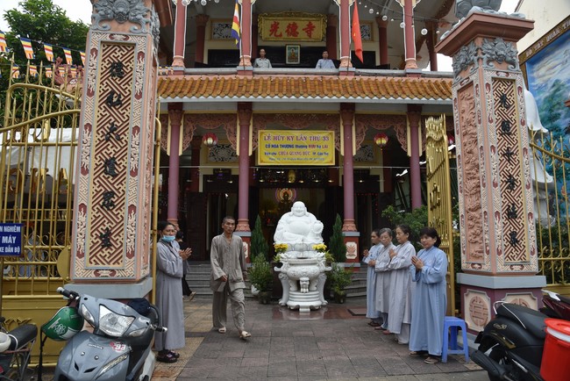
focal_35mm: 24
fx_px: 380
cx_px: 285
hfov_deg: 73.7
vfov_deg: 53.2
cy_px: 190
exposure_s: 1/200
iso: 400
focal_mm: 24
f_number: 7.1
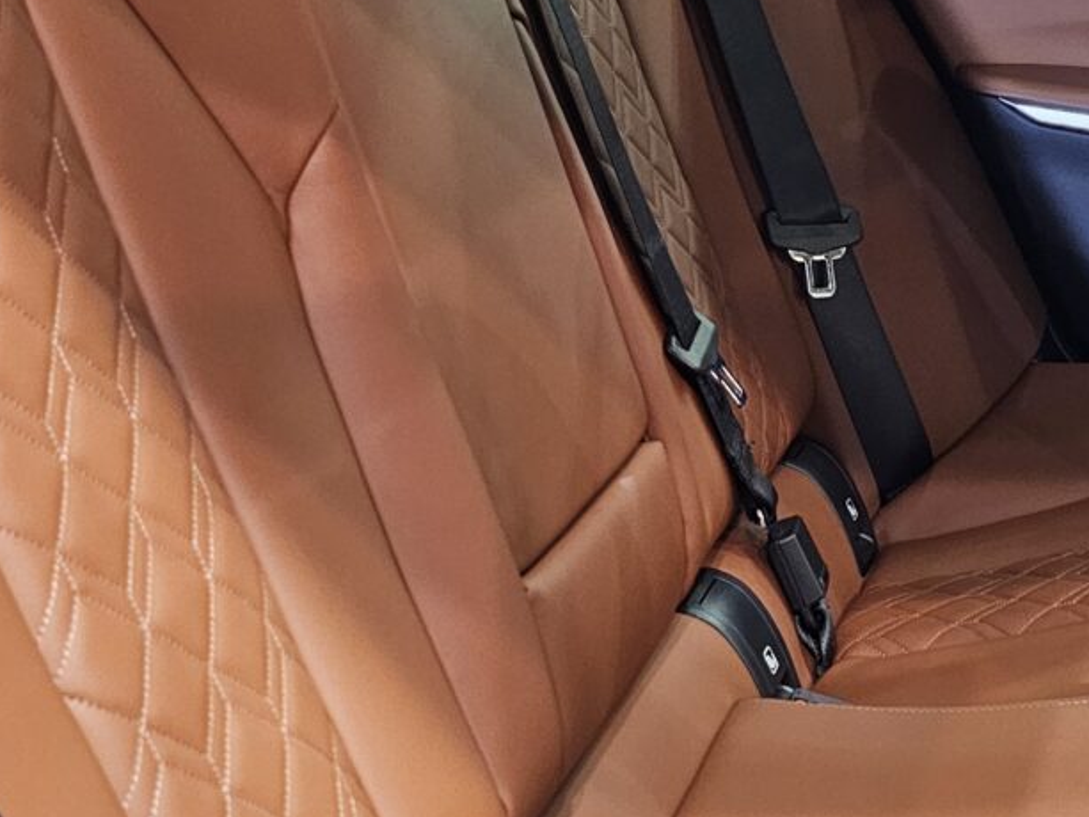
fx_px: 2266
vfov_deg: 20.4
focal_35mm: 72
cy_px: 398
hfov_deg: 26.6
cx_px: 839
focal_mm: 6.3
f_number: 1.7
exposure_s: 1/50
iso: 640
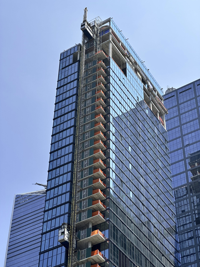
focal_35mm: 77
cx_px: 100
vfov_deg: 25.3
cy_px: 134
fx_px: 593
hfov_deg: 19.1
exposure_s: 1/968
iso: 32
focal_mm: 9
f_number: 2.8
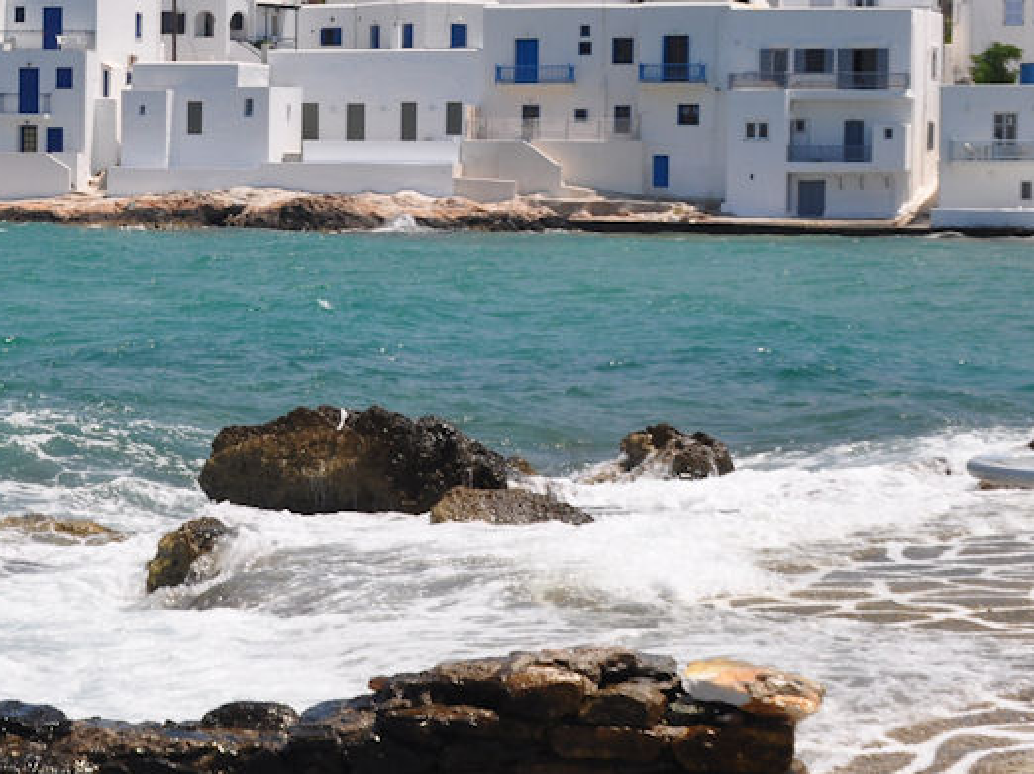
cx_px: 103
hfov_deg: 18.3
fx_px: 3165
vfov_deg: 13.9
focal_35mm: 106
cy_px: 219
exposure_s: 1/640
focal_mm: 32
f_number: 10
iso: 200
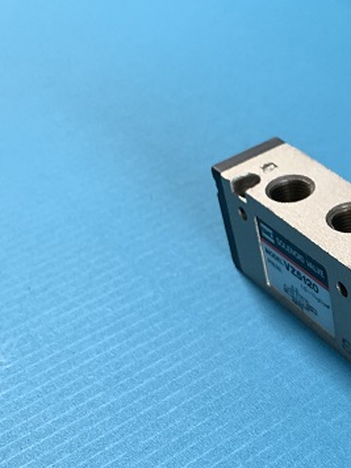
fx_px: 798
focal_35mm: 59
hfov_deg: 23.3
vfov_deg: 32.5
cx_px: 388
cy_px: 302
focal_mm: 4.25
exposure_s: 1/50
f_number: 1.8
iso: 400
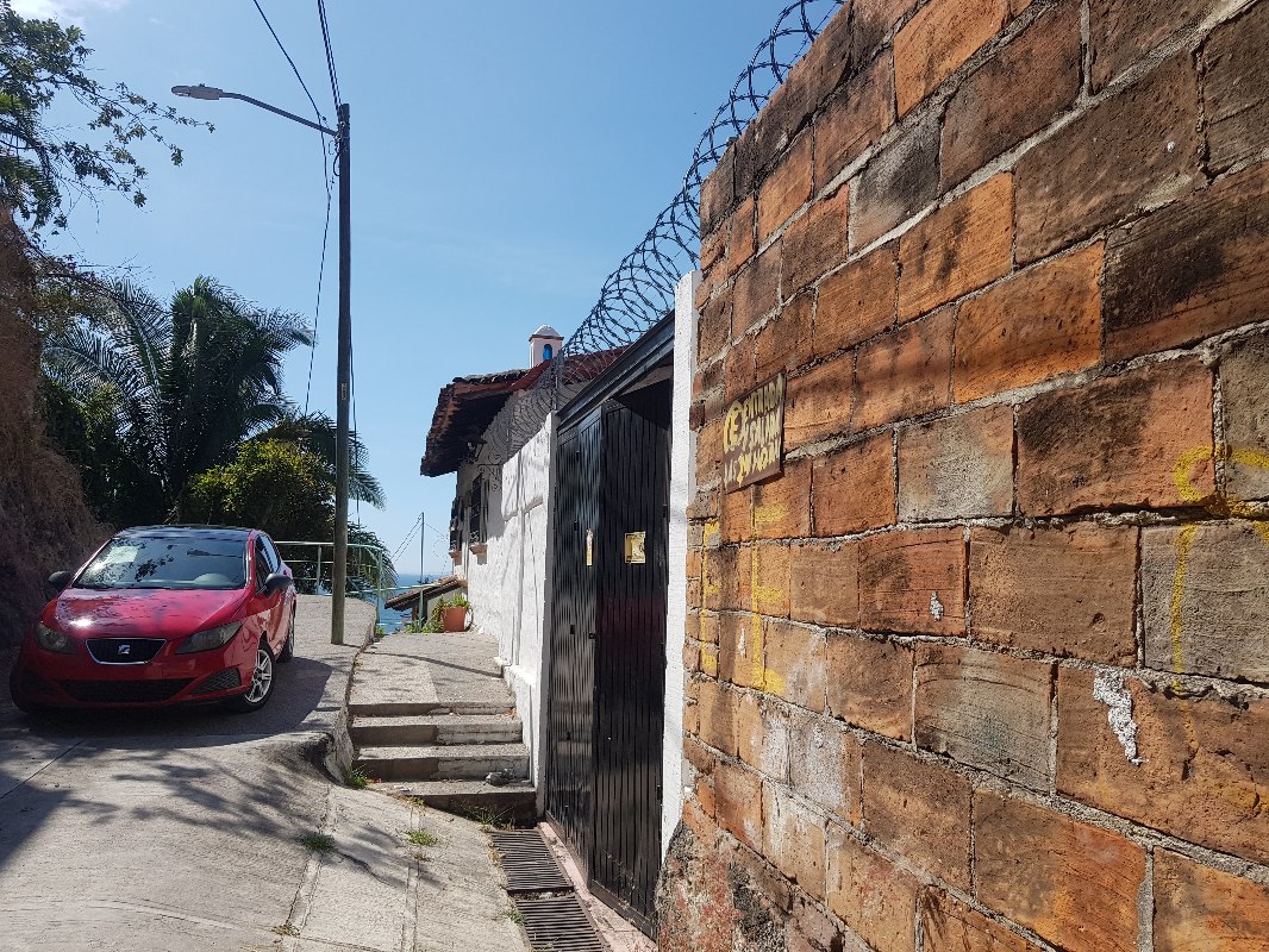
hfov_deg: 67.3
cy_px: 476
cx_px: 634
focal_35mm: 26
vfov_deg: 53.1
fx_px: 953
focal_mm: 4.3
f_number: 1.7
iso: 40
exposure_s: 1/2712
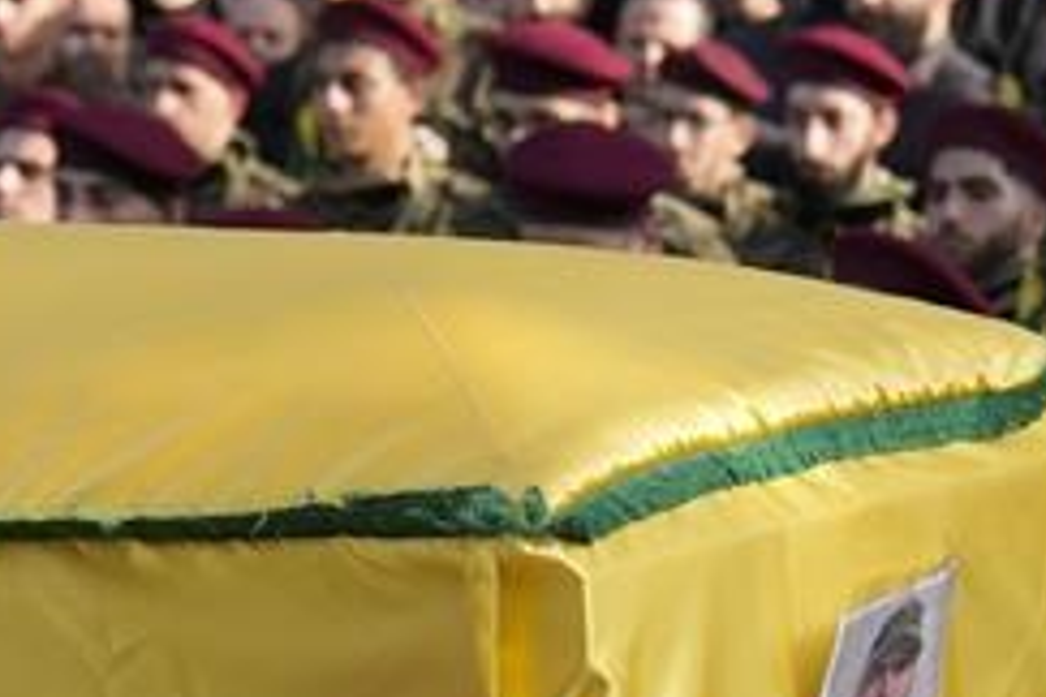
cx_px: 30
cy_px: 867
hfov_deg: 17.4
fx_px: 3341
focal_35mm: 115
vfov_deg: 11.6
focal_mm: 43
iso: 250
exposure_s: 1/1000
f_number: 3.2
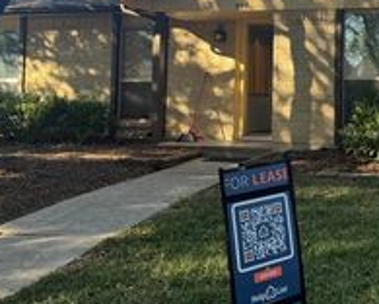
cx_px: 363
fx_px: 673
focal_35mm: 60
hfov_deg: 29.7
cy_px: 56
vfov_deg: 24.9
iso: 80
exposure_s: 1/535
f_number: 1.78
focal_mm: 6.76
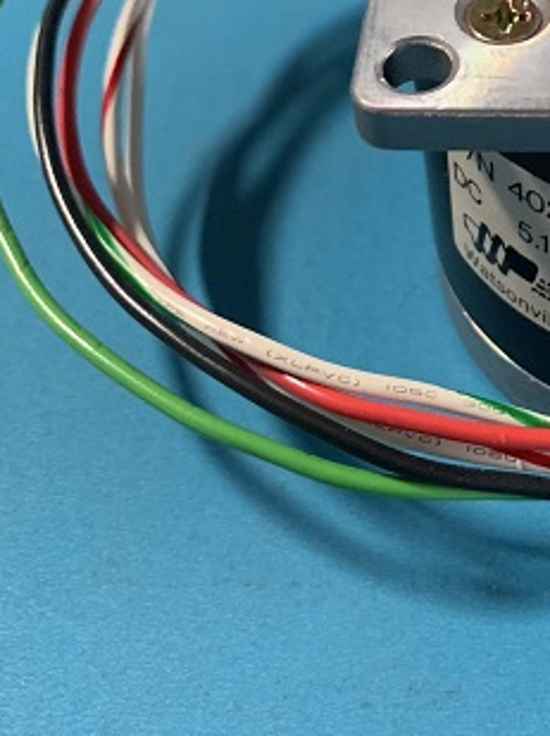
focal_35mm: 68
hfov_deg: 20.3
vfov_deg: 27.4
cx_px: 649
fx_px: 1444
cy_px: 54
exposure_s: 1/60
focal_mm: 4.25
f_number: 1.8
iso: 400
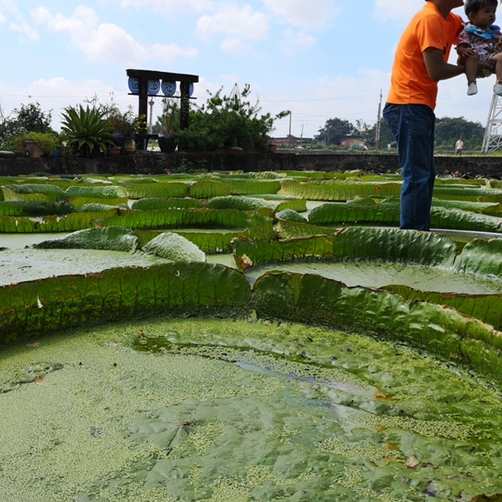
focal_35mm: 35
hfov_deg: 46.6
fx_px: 574
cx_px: 177
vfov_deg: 47.2
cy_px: 236
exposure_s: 1/2494
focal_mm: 3.95
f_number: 1.8
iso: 50
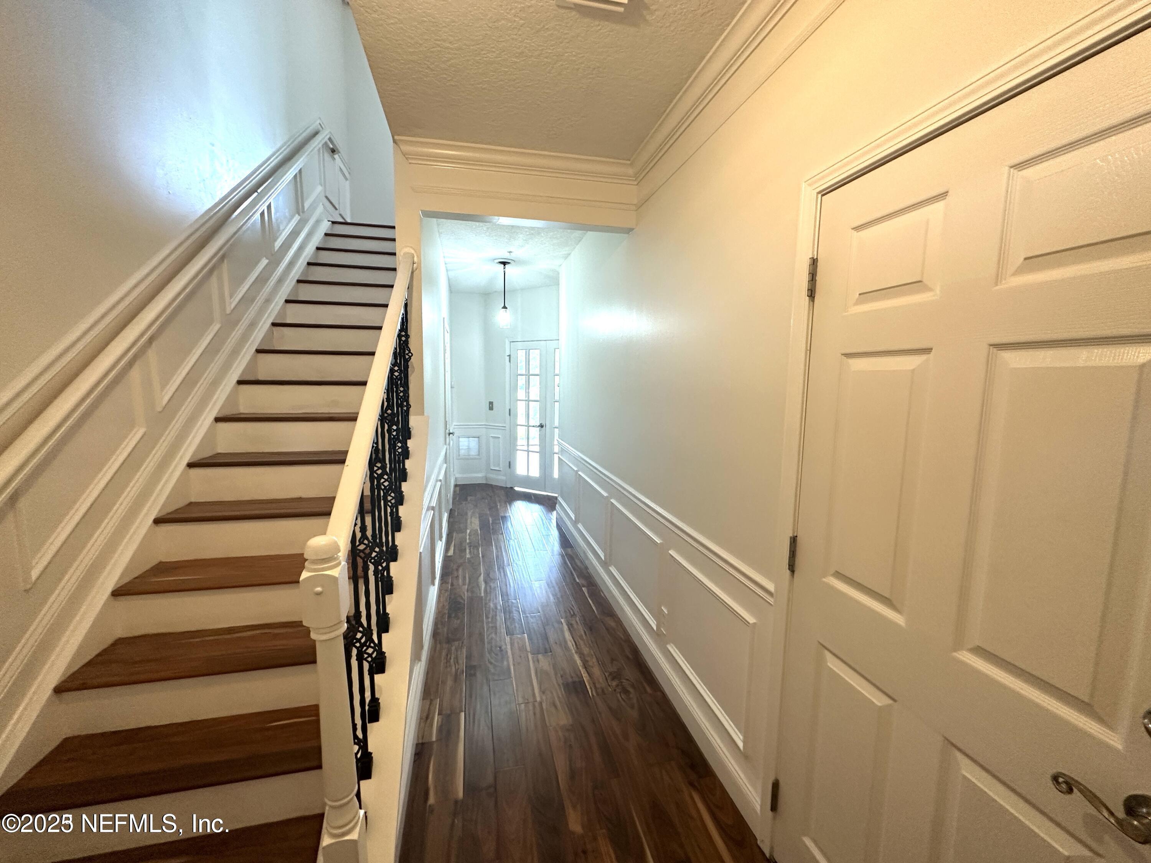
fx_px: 466
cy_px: 432
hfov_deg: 102.1
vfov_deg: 85.7
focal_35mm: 14
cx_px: 576
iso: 160
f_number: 2.2
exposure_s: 1/60
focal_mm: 2.22
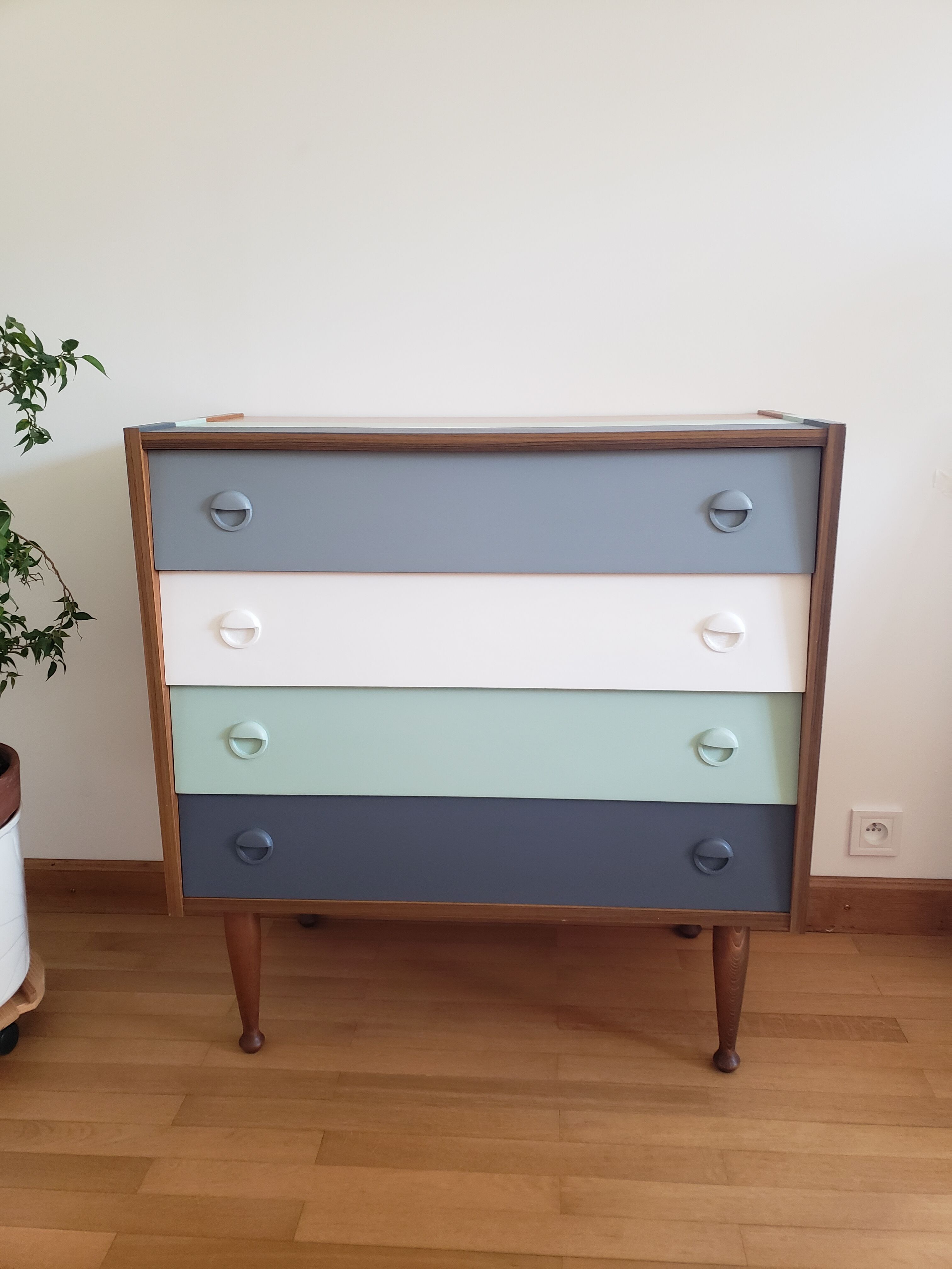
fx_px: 953
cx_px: 476
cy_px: 634
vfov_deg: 67.3
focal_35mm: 26
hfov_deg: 53.1
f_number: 1.5
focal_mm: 4.3
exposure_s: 1/47
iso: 250
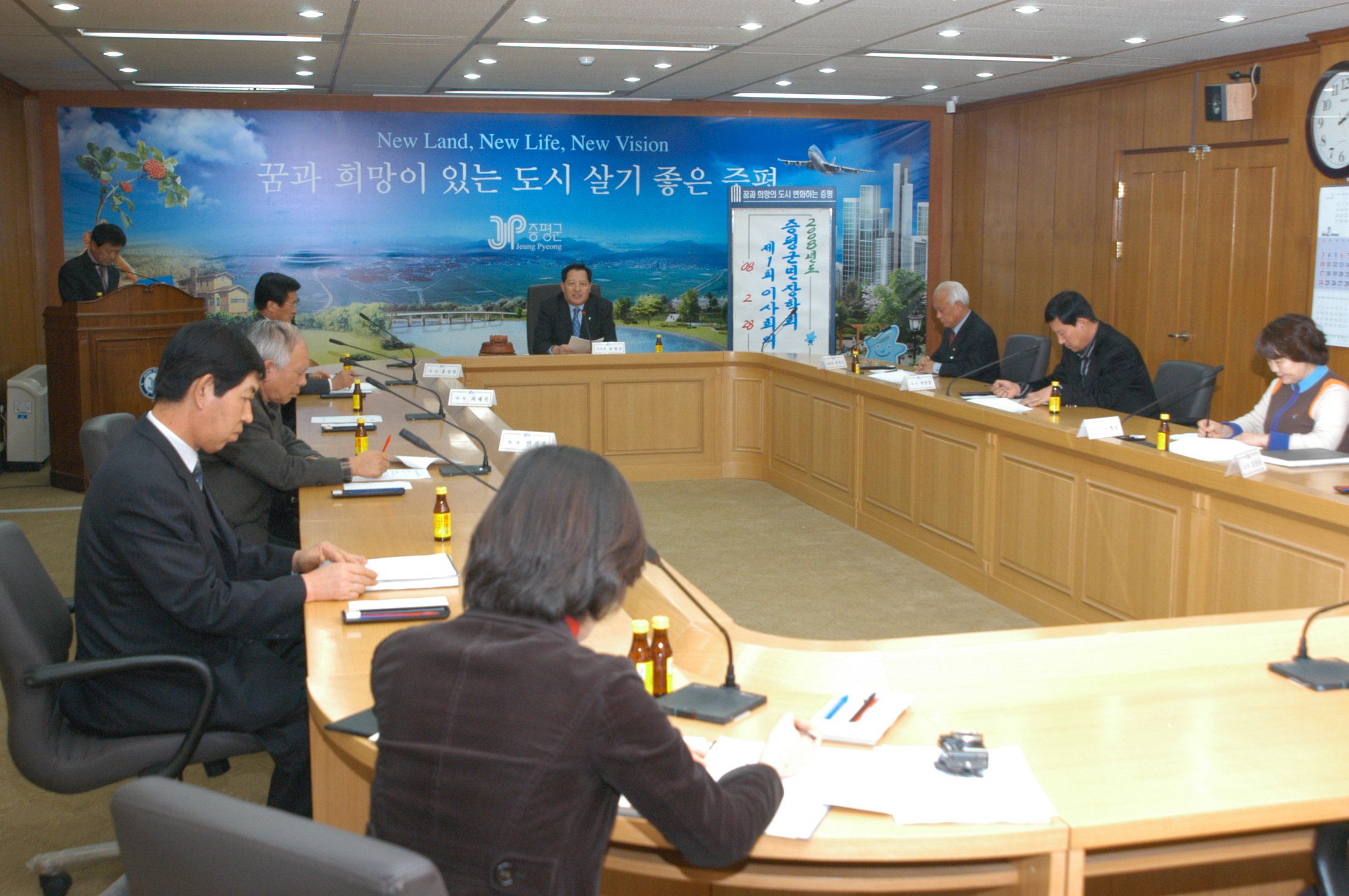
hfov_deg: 46.4
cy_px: 448
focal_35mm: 42
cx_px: 674
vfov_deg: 31.8
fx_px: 1572
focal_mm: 28
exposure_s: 1/60
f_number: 7.1
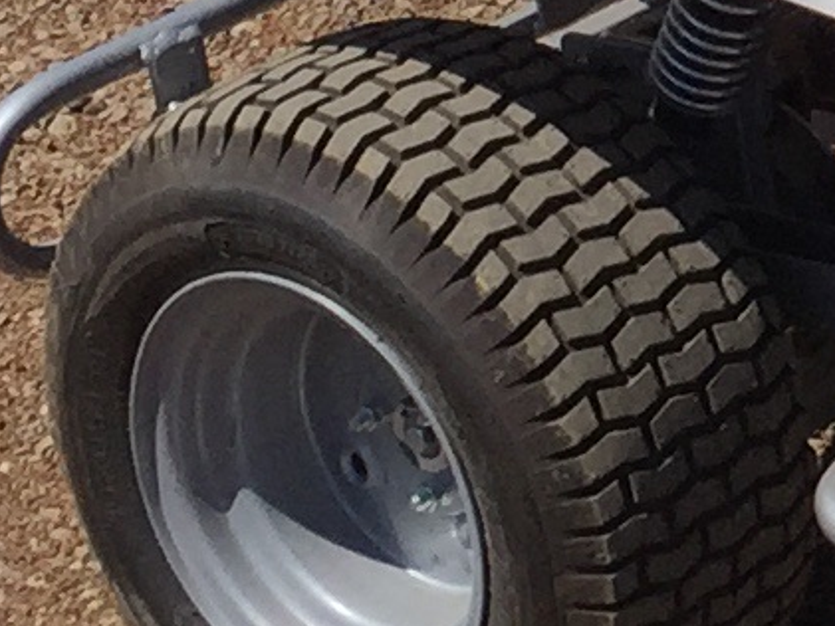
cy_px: -487
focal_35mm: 225
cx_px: 1964
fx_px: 5429
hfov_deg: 8.1
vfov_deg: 6.5
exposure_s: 1/3300
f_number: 2.2
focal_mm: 4.15
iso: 32
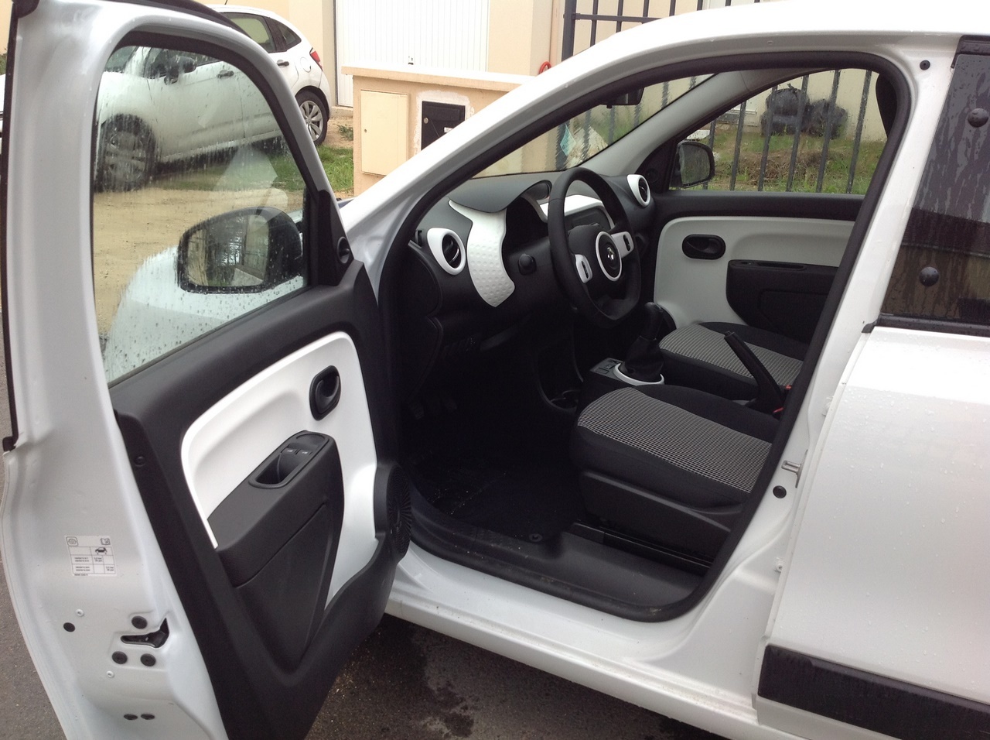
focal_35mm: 35
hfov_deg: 52.7
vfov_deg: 40.6
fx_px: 999
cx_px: 495
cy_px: 370
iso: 50
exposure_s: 1/157
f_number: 2.4
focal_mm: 4.28
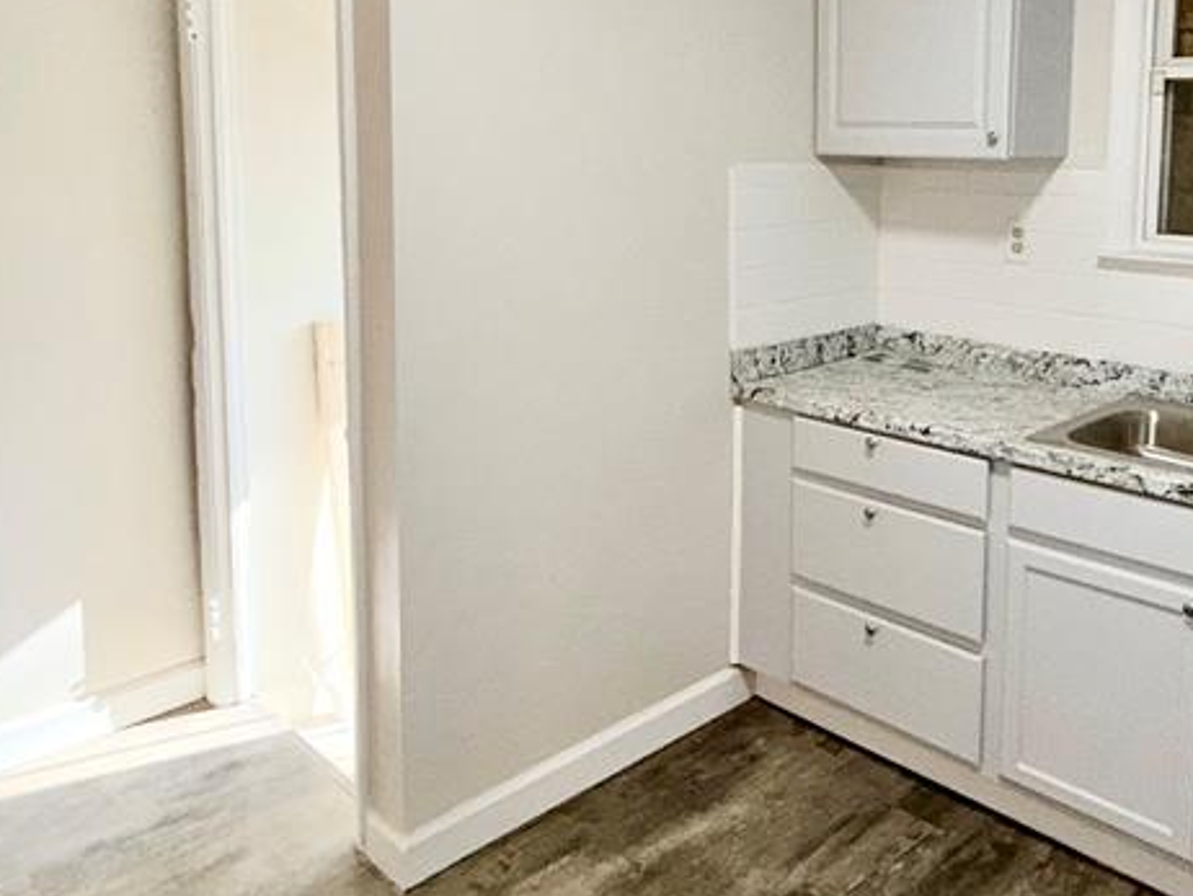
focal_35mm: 31
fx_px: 1069
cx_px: 767
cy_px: 258
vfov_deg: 44.4
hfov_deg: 57.4
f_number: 2.2
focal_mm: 2.22
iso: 64
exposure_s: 1/120
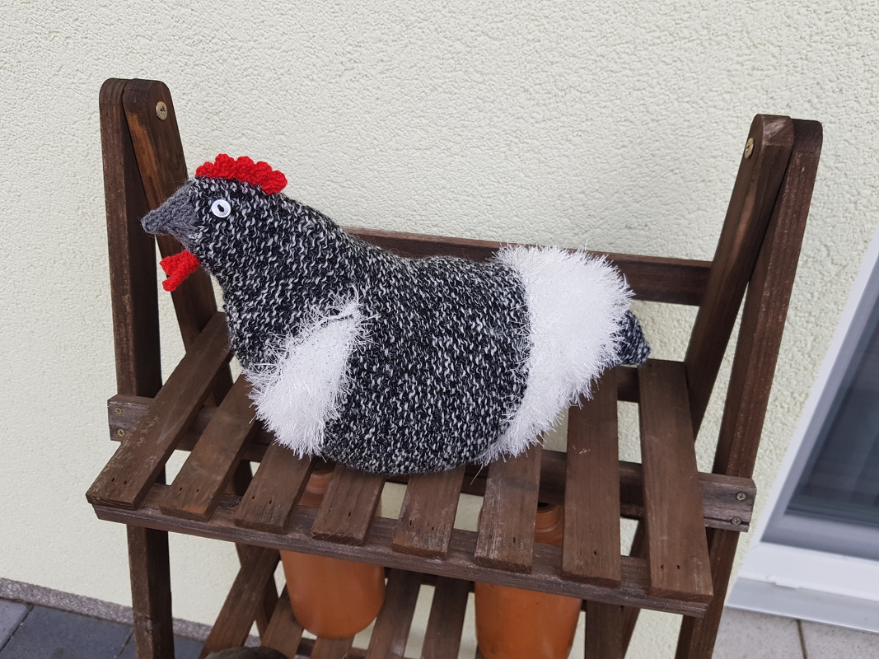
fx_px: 660
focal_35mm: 26
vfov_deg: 53.1
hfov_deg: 67.3
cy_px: 330
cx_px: 440
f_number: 1.7
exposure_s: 1/546
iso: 40
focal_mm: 4.2
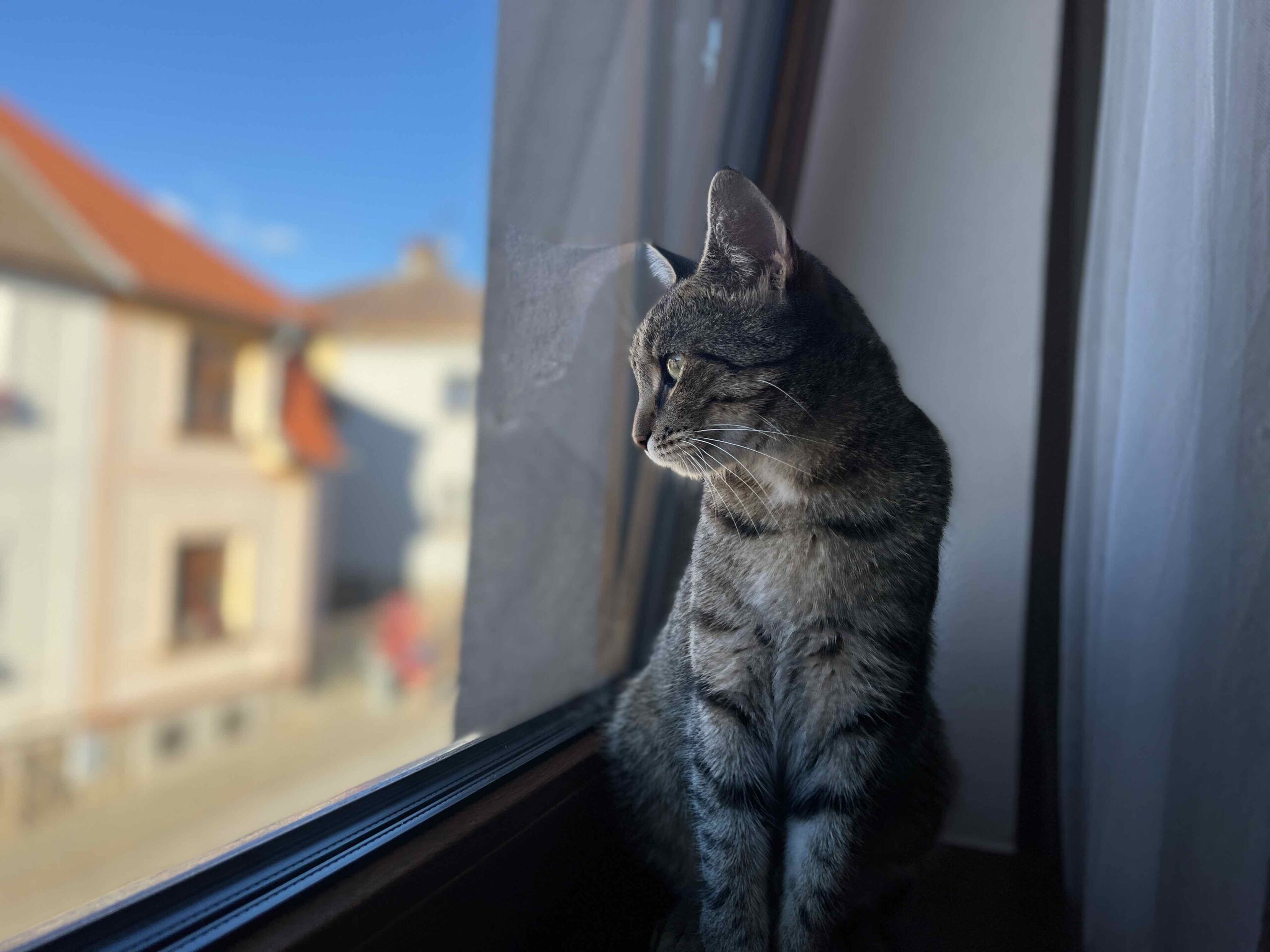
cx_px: 635
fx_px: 954
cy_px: 476
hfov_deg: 67.3
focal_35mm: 26
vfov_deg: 53.1
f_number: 1.5
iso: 50
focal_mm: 5.7
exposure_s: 1/859
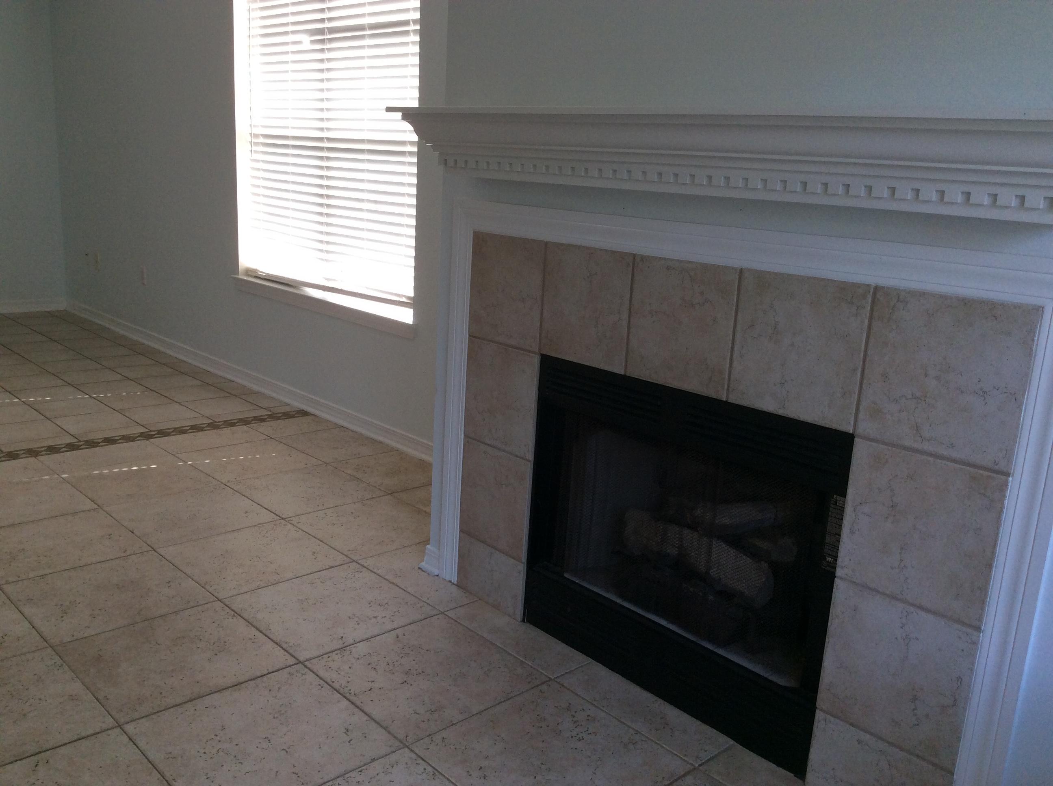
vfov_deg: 44.1
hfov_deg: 56.9
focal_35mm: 32
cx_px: 526
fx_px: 972
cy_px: 393
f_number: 2.4
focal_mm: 3.3
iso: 50
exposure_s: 1/60
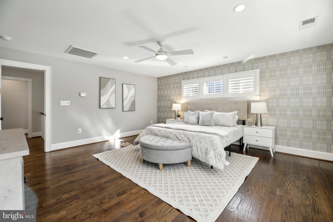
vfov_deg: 81.2
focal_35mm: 14
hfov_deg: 104.2
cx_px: 166
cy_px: 111
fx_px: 130
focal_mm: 14
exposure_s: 1/40
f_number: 8
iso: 400
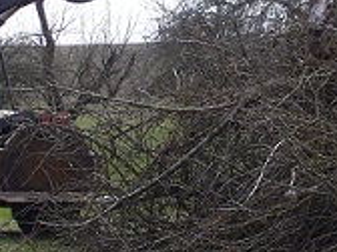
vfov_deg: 11.2
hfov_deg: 14.9
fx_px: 1285
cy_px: 96
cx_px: 261
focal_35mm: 132
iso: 64
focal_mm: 6.1
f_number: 5.6
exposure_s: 1/160
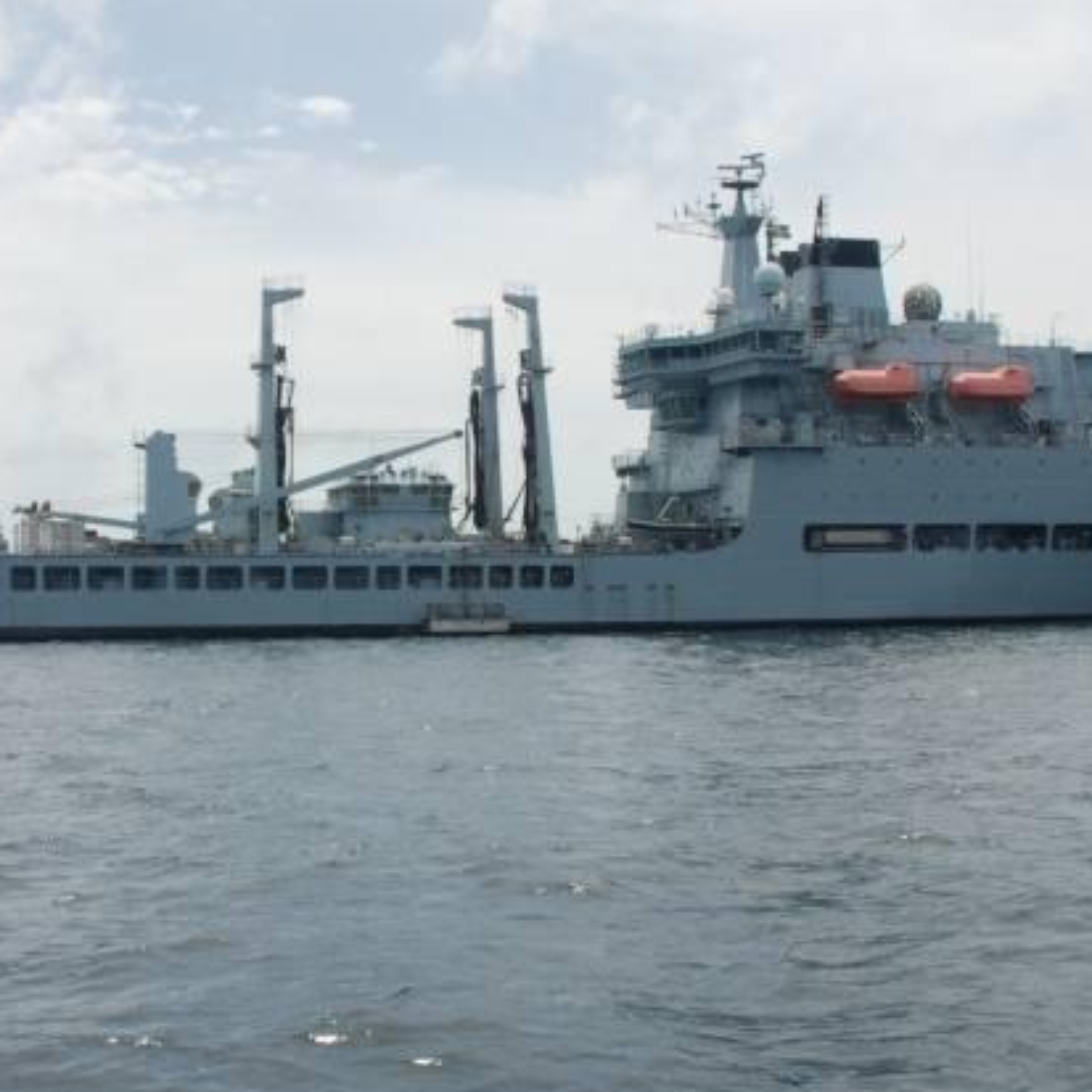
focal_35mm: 57
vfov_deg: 30.0
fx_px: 2034
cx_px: 357
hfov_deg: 29.8
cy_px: 472
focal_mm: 18
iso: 100
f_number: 8
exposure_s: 1/250
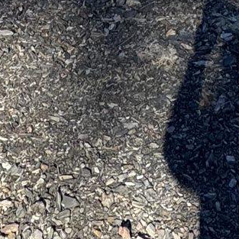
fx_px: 711
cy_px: -469
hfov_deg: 19.0
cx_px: 163
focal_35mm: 91
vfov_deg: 11.5
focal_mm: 2.22
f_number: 2.2
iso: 50
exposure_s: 1/1323
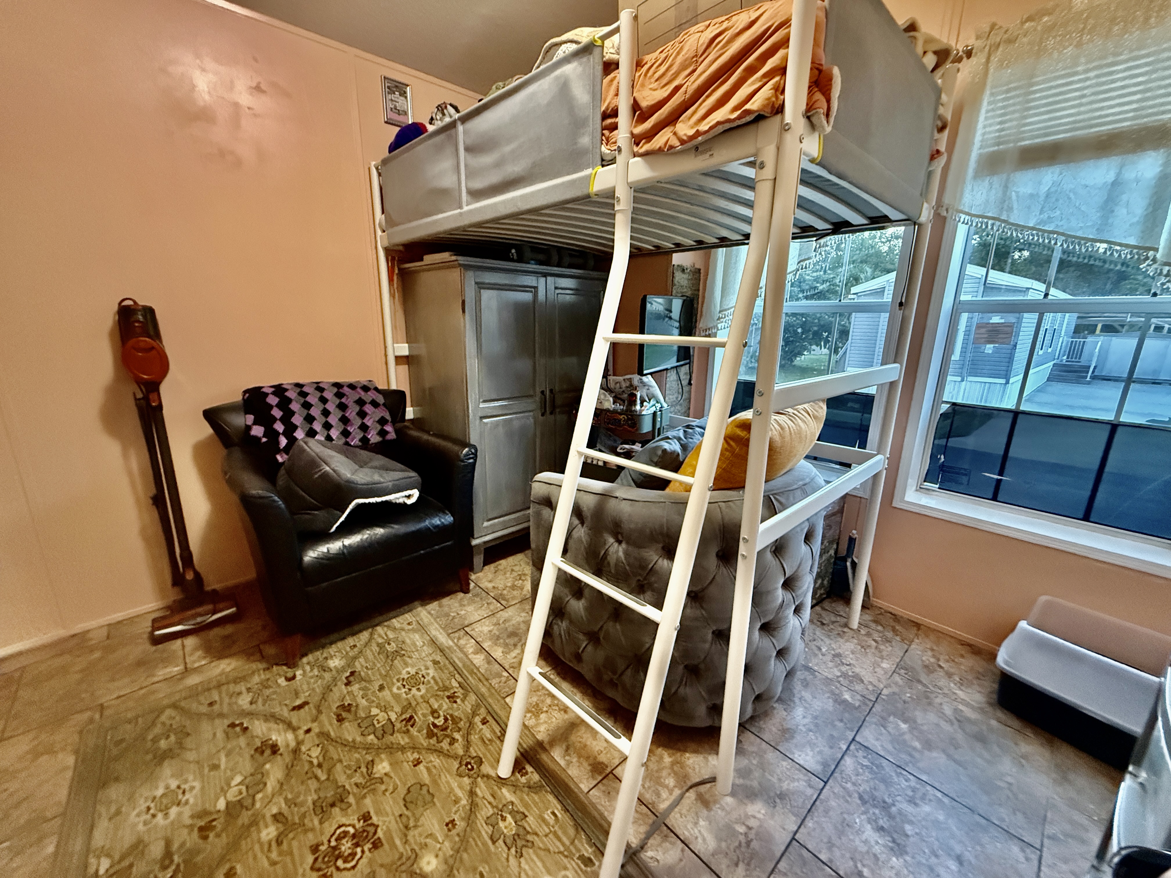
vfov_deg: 85.7
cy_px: 439
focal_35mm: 14
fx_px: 474
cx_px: 586
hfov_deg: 102.1
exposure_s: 1/60
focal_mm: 2.22
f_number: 2.2
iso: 1000
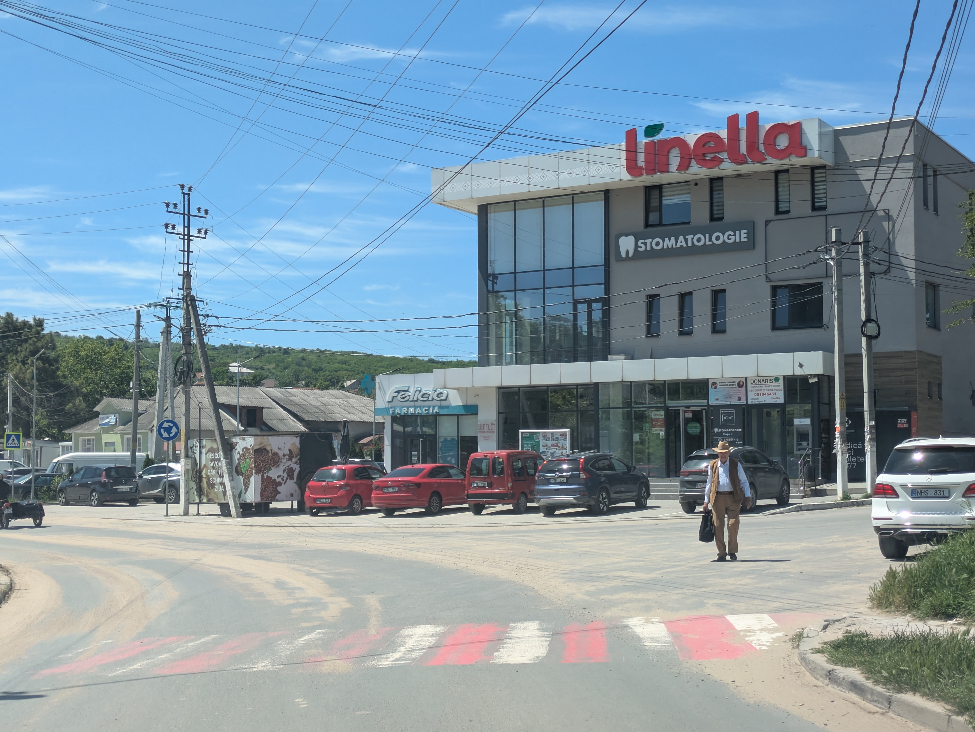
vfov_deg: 28.6
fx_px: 1437
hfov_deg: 37.5
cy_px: 366
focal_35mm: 51
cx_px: 488
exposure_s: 1/1416
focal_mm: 5.43
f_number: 1.89
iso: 51
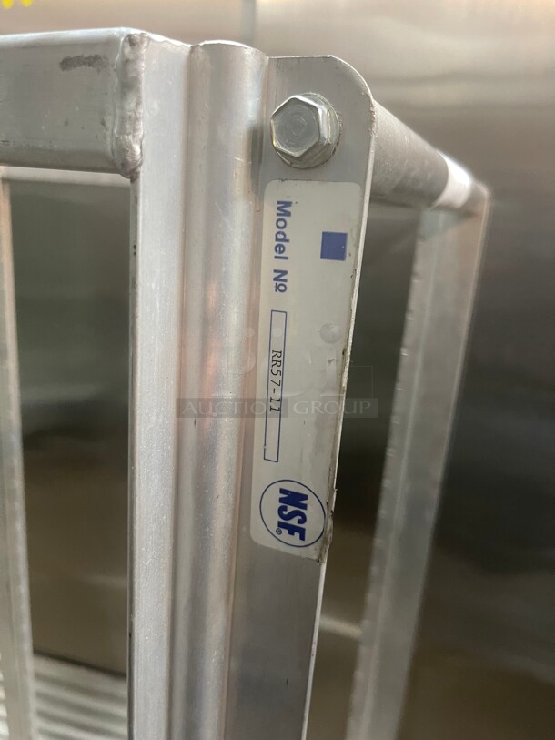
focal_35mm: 26
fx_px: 556
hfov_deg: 53.1
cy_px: 370
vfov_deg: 67.3
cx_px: 278
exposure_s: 1/60
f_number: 1.6
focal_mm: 5.1
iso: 400
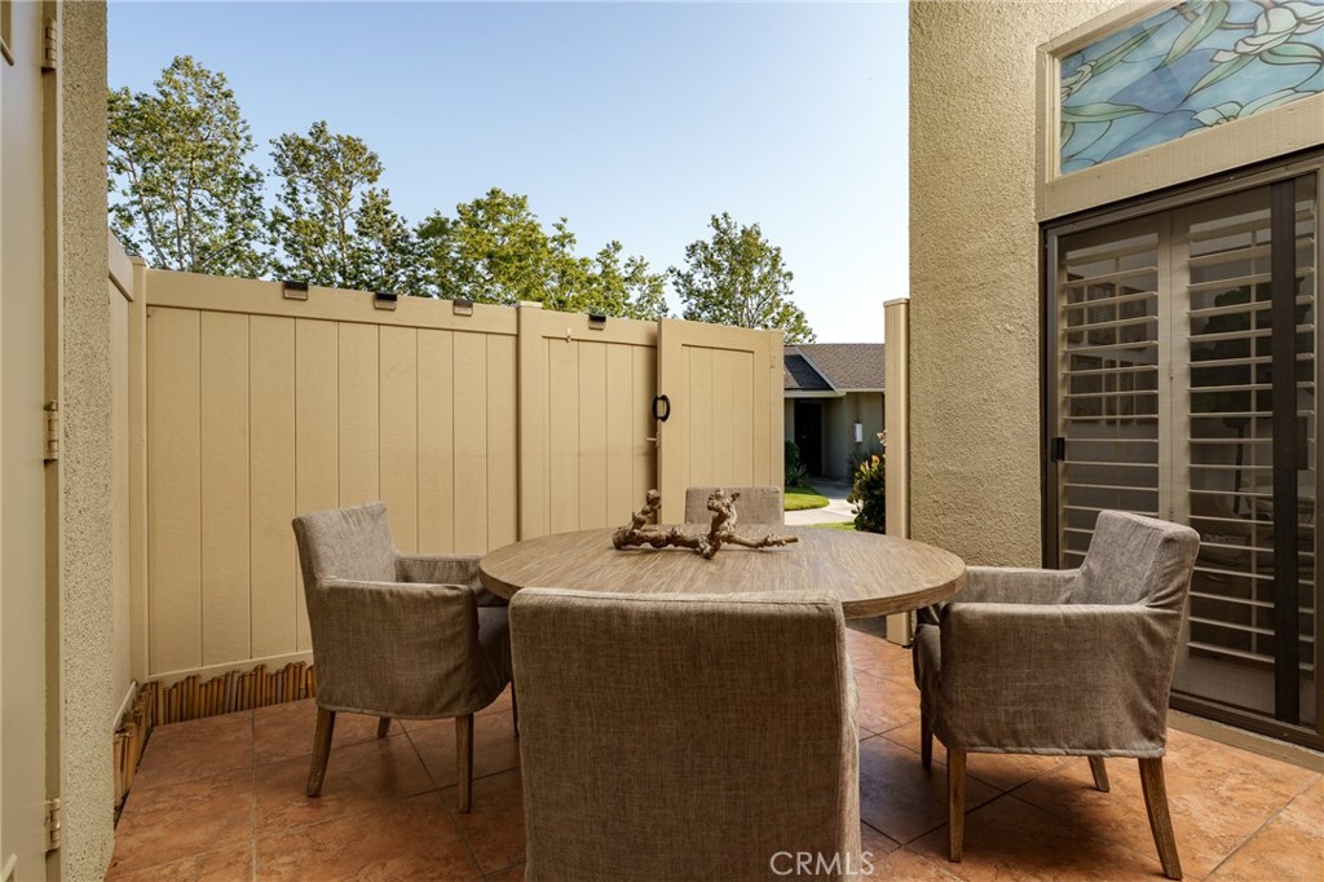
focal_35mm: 18
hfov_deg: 91.0
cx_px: 662
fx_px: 651
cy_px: 441
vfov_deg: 68.2
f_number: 11
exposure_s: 1/200
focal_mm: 17.7
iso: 200
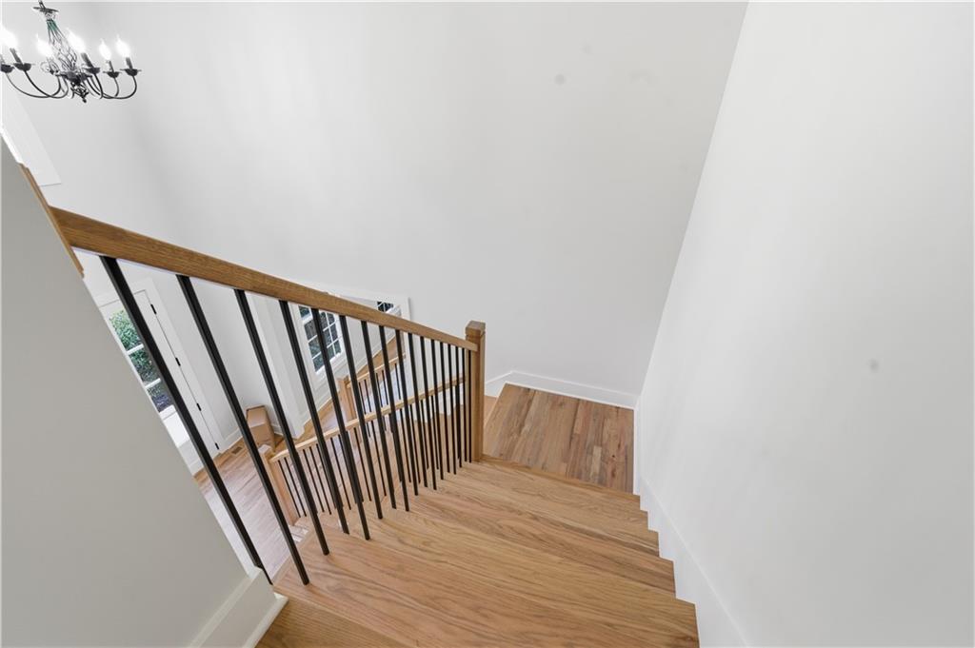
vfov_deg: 81.1
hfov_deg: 104.3
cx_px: 488
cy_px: 324
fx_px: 379
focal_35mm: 14
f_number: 8
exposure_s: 1/80
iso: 320
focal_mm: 14
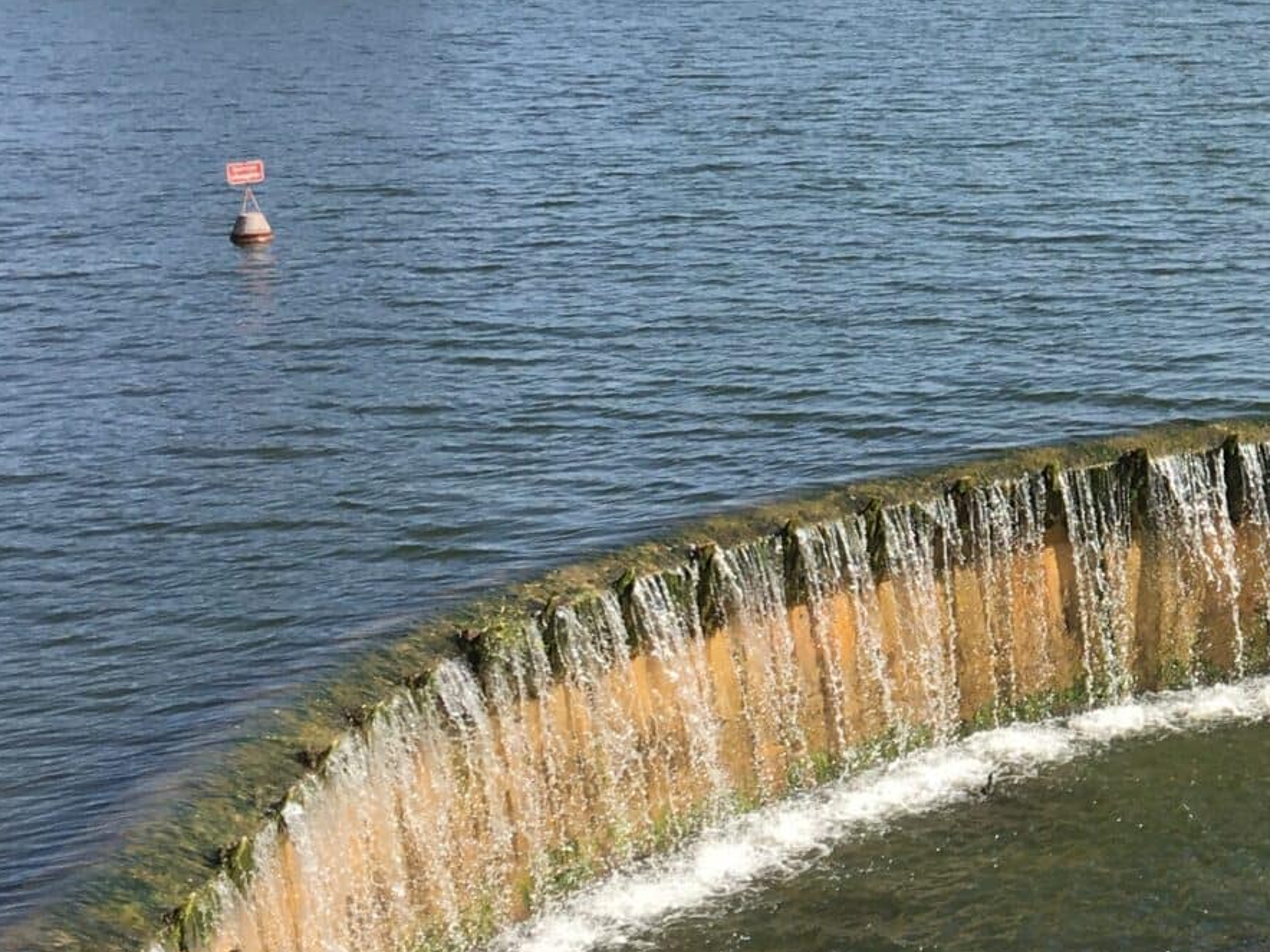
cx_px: 1603
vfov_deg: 17.5
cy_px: 339
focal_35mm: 84
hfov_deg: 21.3
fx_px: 3082
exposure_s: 1/927
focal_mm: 4.15
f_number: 2.2
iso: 25
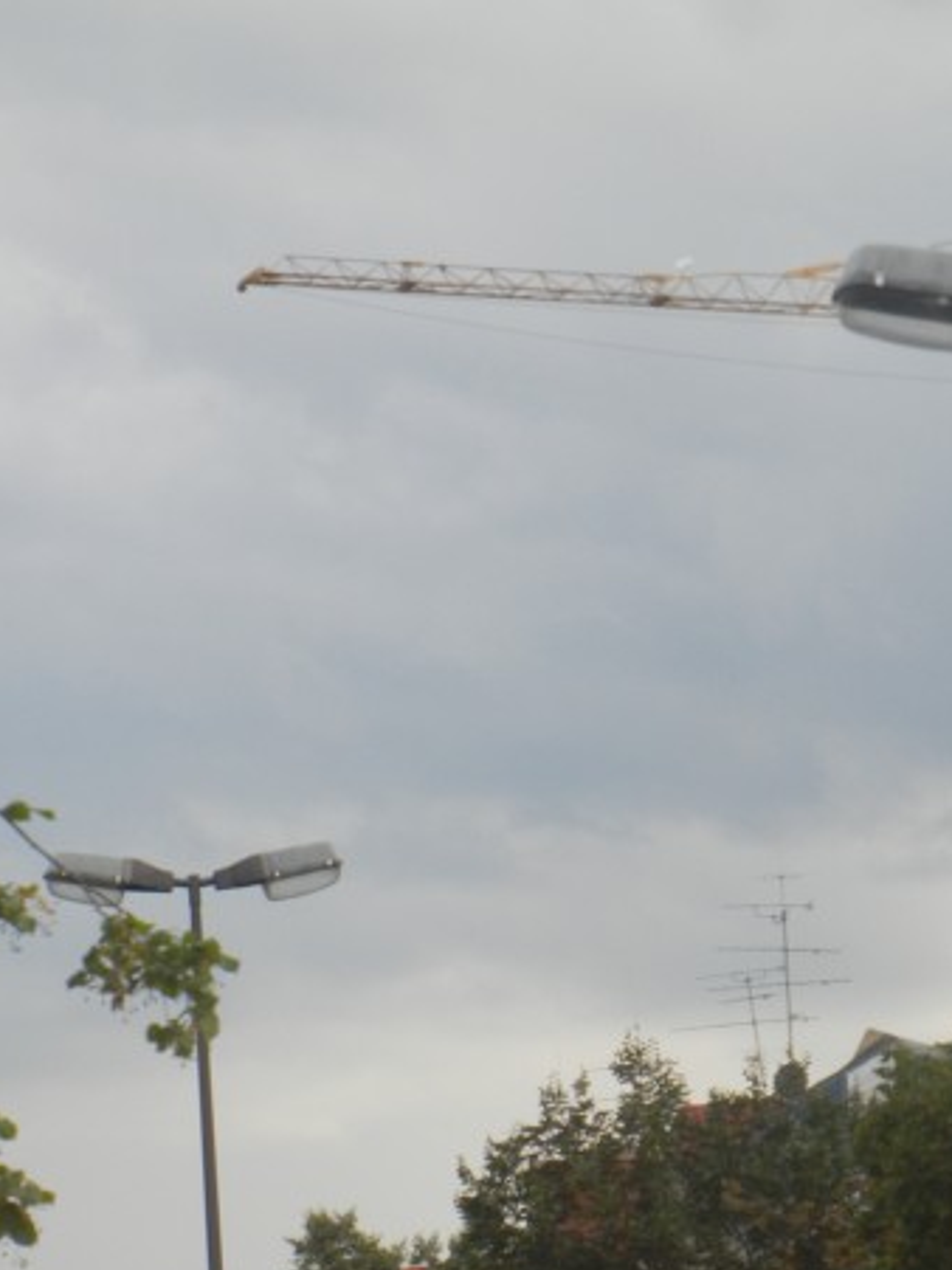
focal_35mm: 259
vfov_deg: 7.6
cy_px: 1033
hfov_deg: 5.7
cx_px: 425
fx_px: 9502
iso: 160
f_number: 4.6
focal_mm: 27.4
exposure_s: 1/351
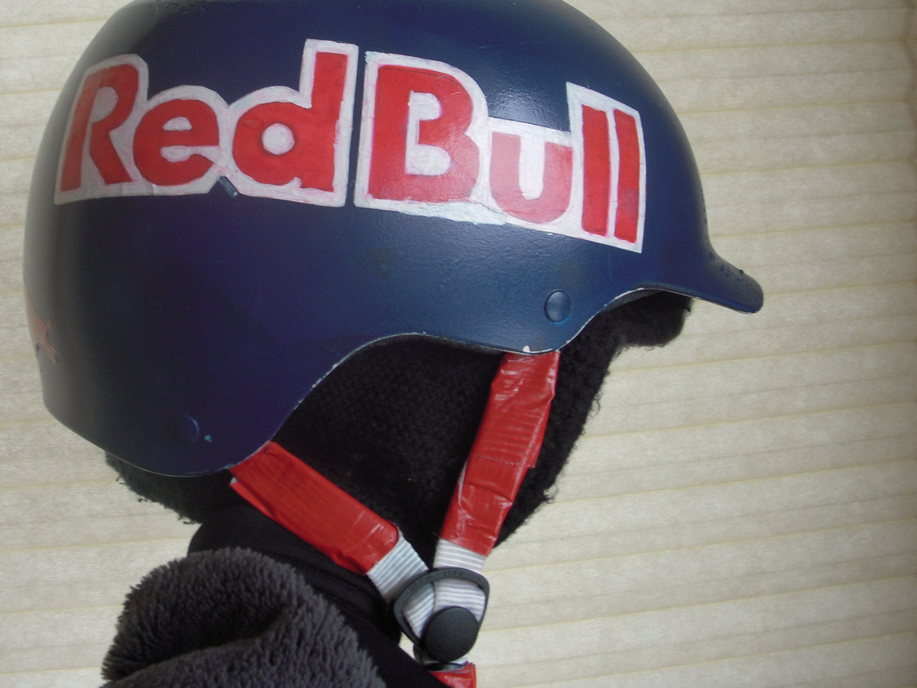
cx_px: 326
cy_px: 238
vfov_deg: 28.9
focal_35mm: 50
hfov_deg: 37.9
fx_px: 1324
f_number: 3.3
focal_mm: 6.3
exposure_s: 1/50
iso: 100
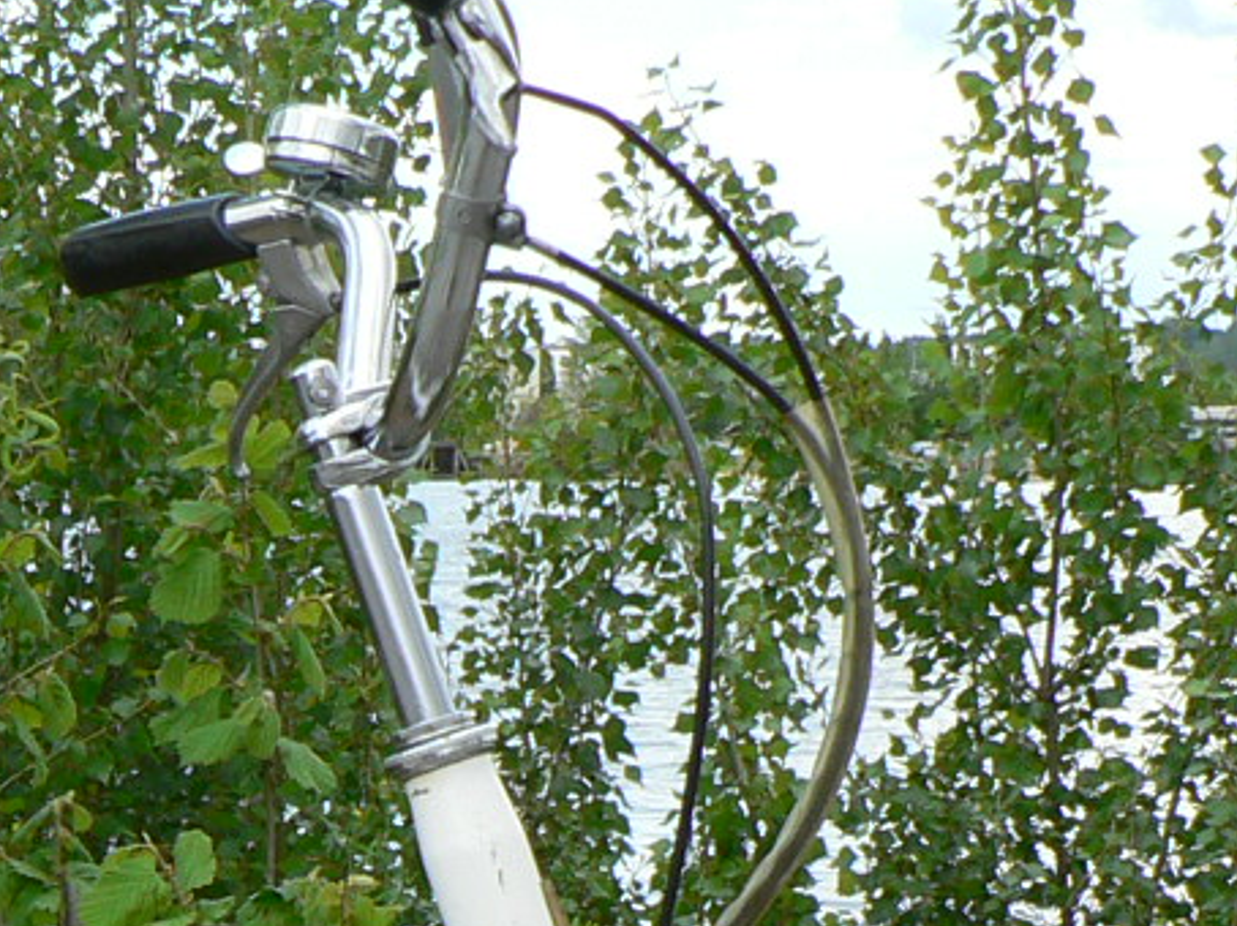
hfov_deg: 14.8
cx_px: -379
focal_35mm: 127
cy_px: 1422
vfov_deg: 11.2
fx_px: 4536
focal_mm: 6
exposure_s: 1/200
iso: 80
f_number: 4
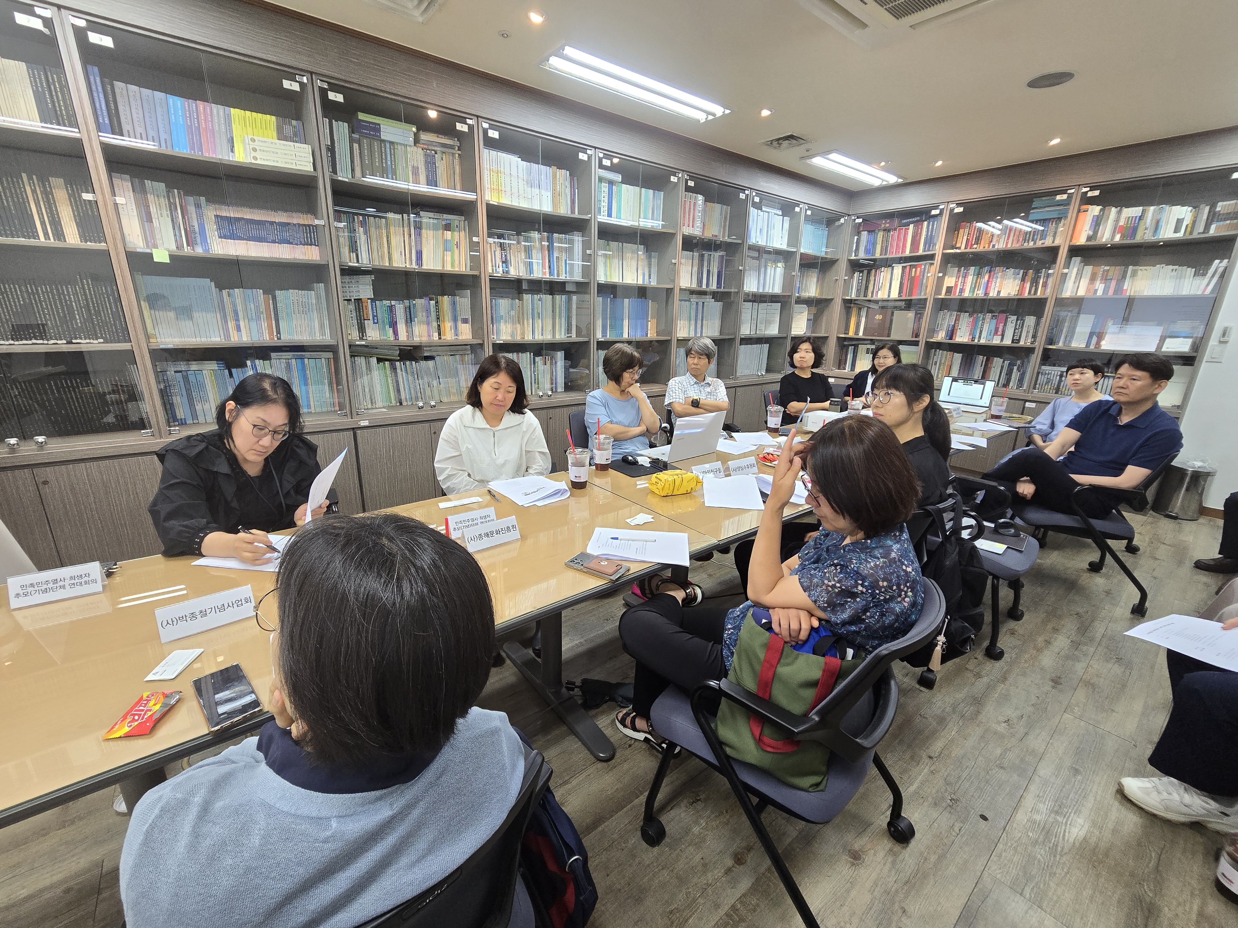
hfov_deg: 106.2
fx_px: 465
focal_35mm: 13
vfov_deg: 89.9
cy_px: 464
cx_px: 619
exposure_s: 1/60
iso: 200
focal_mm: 2.2
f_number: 2.2
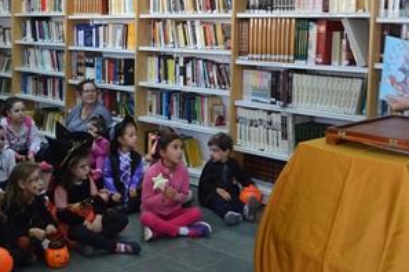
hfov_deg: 39.5
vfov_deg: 26.8
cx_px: 172
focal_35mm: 50
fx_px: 568
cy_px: 81
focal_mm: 22
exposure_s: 1/60
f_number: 3.5
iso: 500
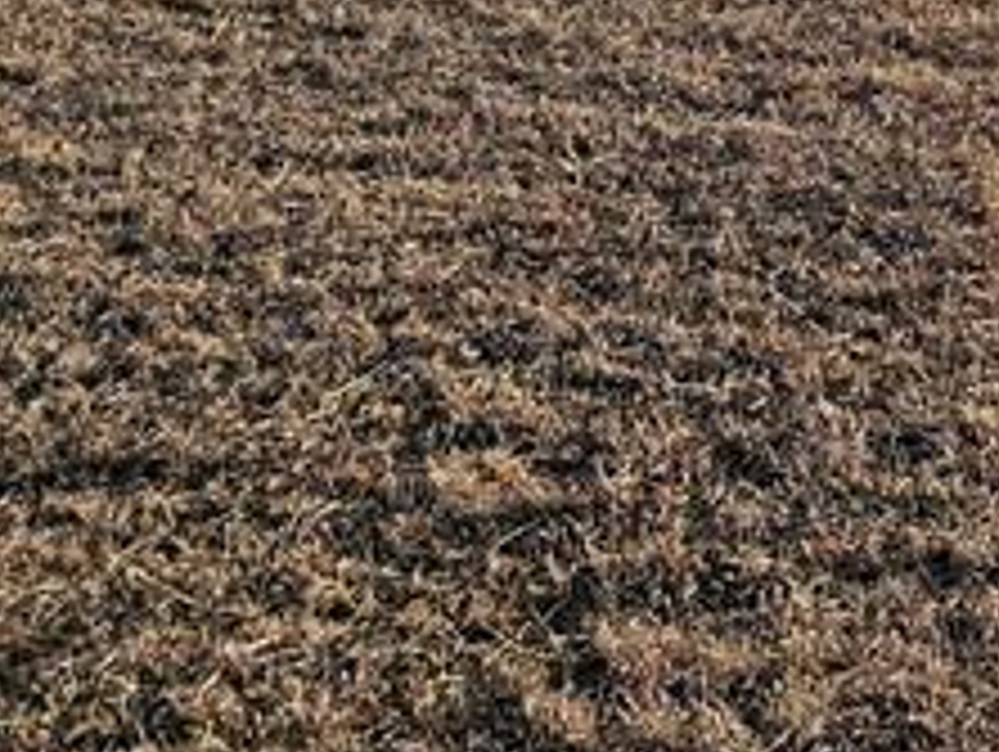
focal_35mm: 106
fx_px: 3062
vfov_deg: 12.7
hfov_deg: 17.4
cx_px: 1292
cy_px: -599
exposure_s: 1/1533
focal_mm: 6.3
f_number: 1.7
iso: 16
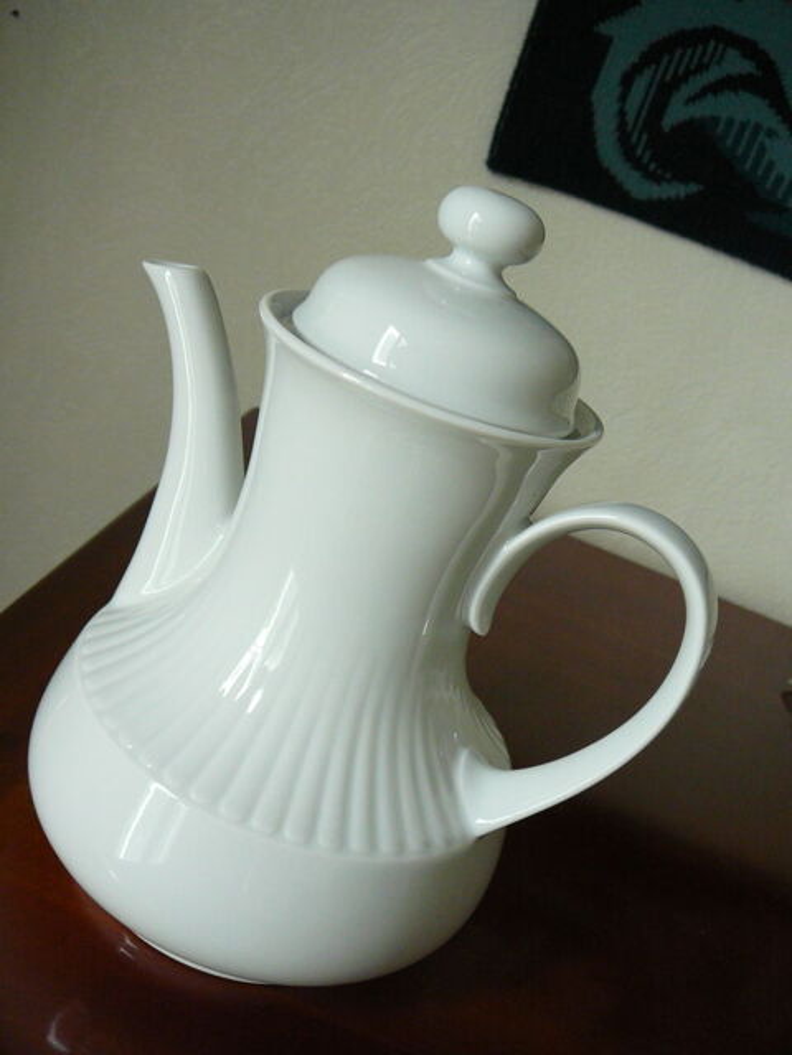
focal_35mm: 35
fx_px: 1068
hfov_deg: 40.7
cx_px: 396
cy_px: 528
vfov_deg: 52.6
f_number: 2.8
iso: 200
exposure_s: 1/25
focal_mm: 5.2
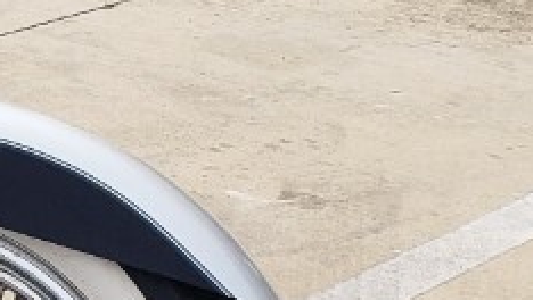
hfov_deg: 12.2
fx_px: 2192
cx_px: -554
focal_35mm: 155
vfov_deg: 7.8
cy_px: 248
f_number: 2.4
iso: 50
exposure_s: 1/1199
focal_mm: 4.3
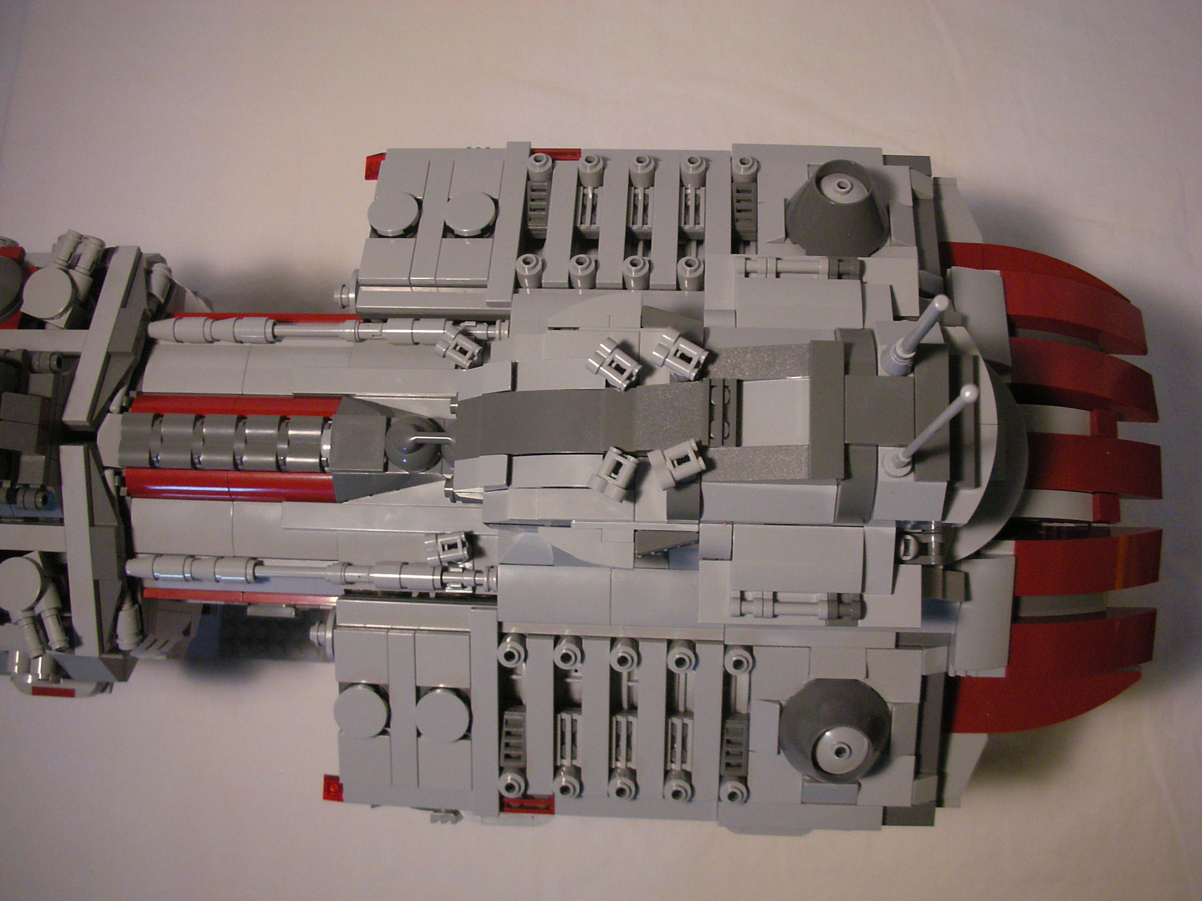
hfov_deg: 52.6
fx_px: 1215
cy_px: 450
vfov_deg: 40.7
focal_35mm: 35
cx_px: 601
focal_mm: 5.8
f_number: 2.8
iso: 200
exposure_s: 1/26.5
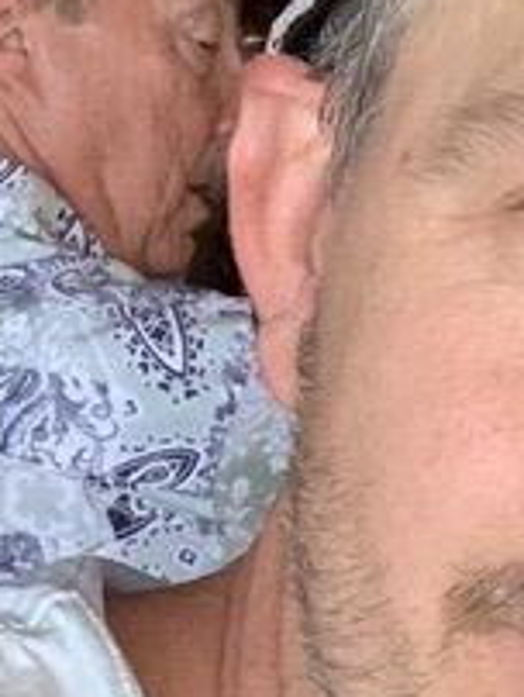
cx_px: 1020
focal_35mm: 162
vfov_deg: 11.6
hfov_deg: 8.7
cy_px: 1063
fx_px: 3263
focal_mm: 2.87
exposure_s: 1/75
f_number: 2.2
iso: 64
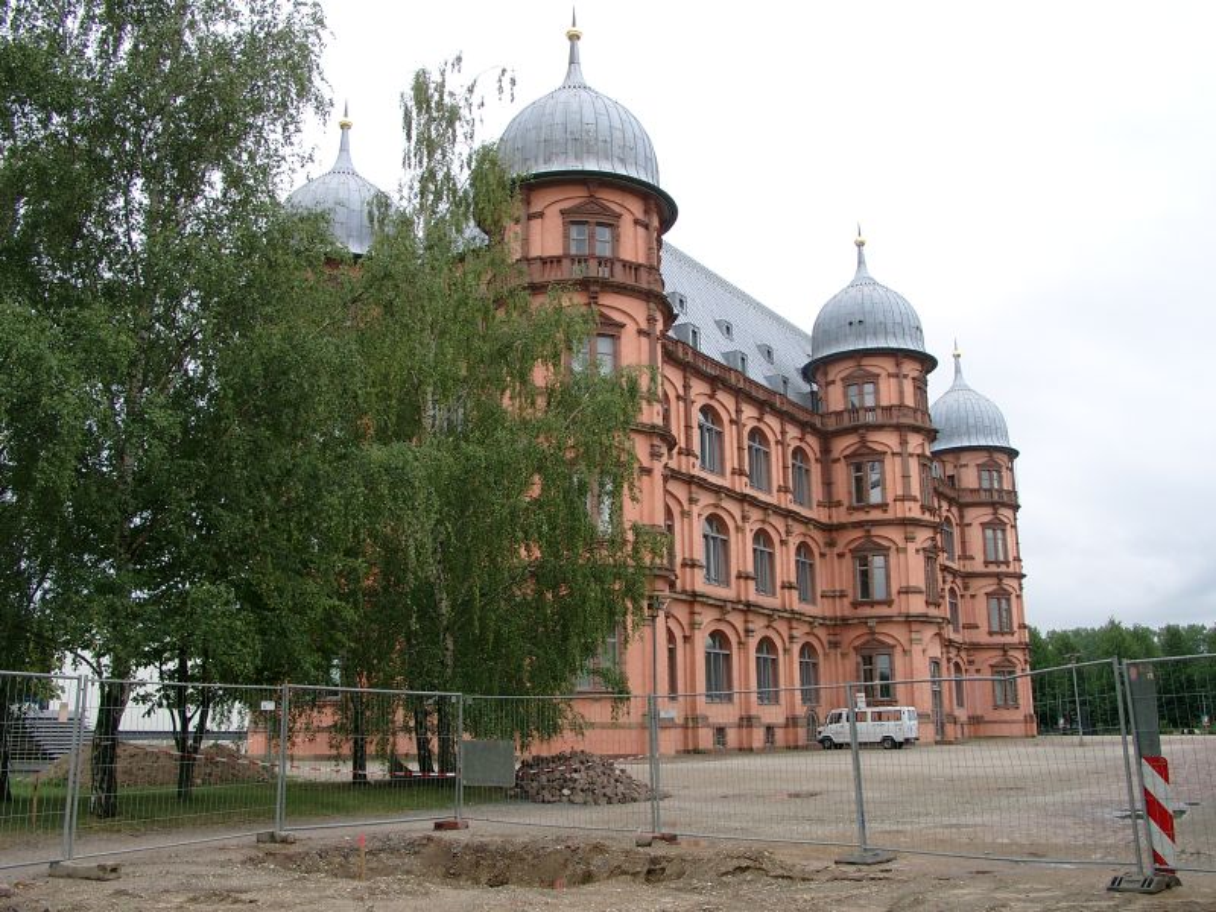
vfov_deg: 41.8
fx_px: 1194
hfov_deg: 54.0
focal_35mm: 34
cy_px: 456
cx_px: 608
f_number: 4
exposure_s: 1/154
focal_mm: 7.13
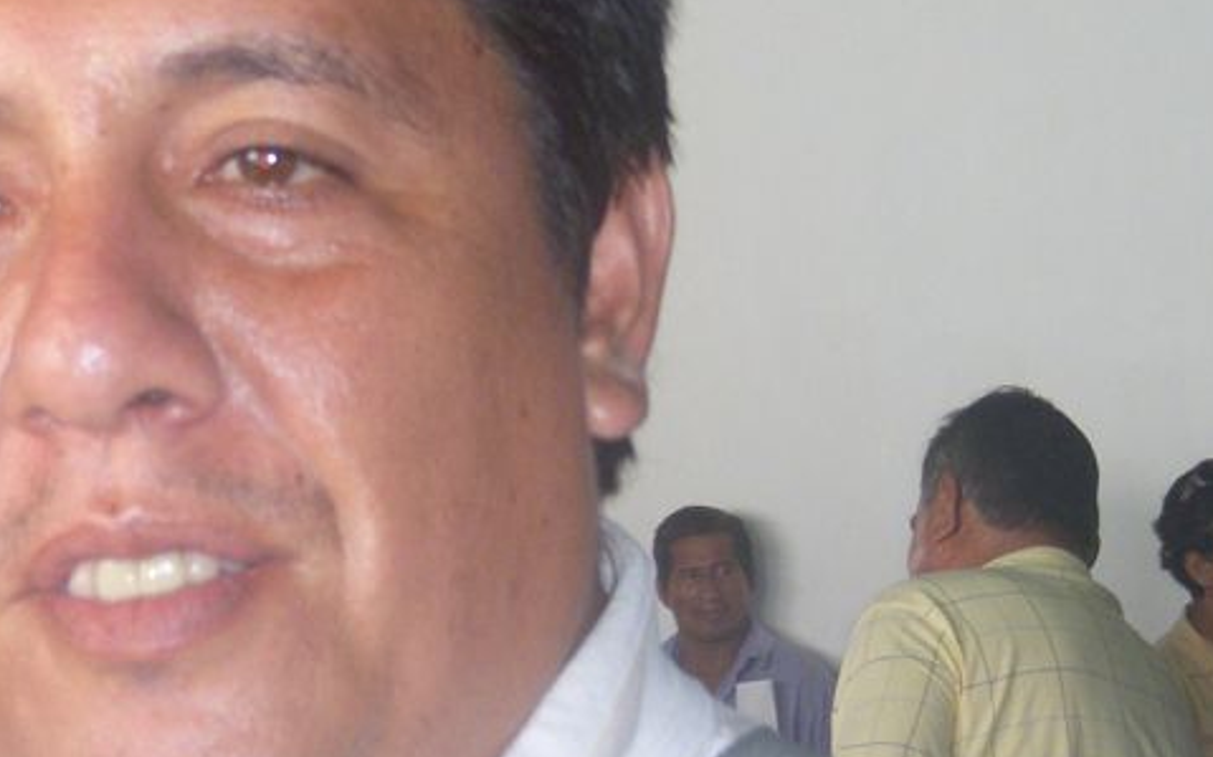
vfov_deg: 9.0
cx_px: 284
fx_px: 4825
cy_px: 435
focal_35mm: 146
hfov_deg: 14.3
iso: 200
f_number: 3.7
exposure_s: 1/80
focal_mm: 11
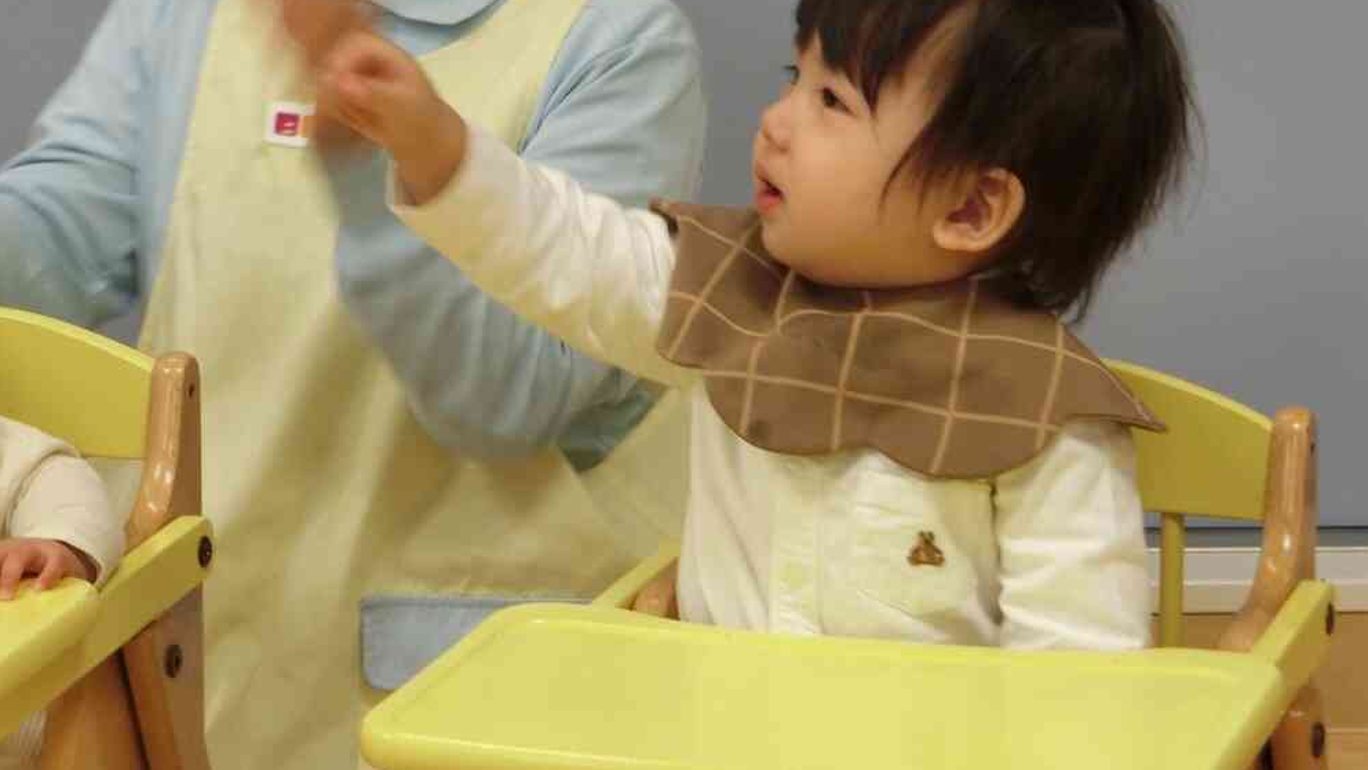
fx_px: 4934
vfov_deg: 8.9
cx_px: 686
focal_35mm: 136
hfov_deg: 15.8
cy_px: 258
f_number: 5.7
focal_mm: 22.1
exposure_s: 1/60
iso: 250
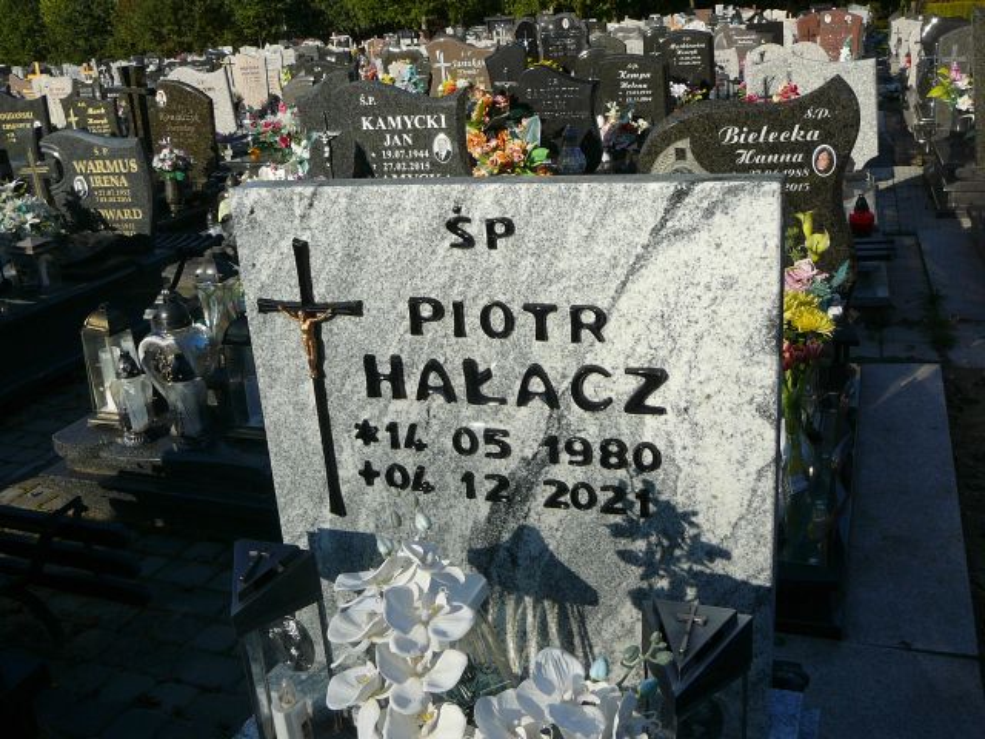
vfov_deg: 40.7
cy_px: 370
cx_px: 492
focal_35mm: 35
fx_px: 996
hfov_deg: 52.6
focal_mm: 5.2
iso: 80
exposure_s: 1/500
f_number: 5
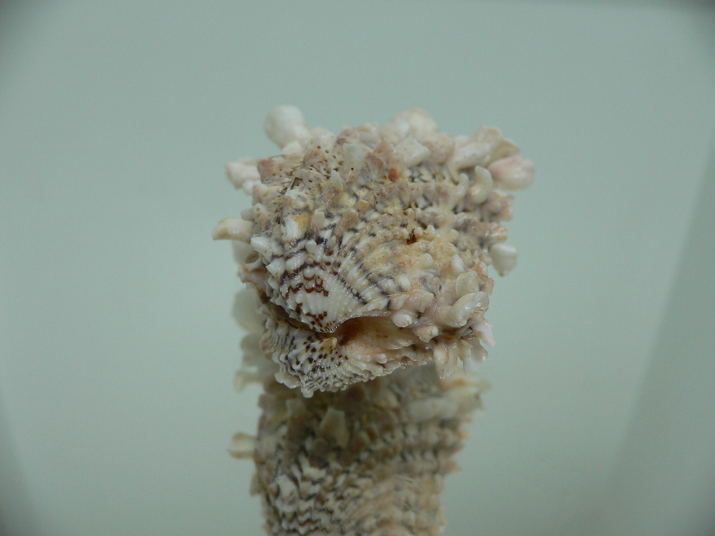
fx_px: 723
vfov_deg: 40.7
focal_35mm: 35
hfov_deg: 52.6
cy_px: 268
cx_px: 358
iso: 100
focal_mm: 4.6
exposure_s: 1/60
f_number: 2.8
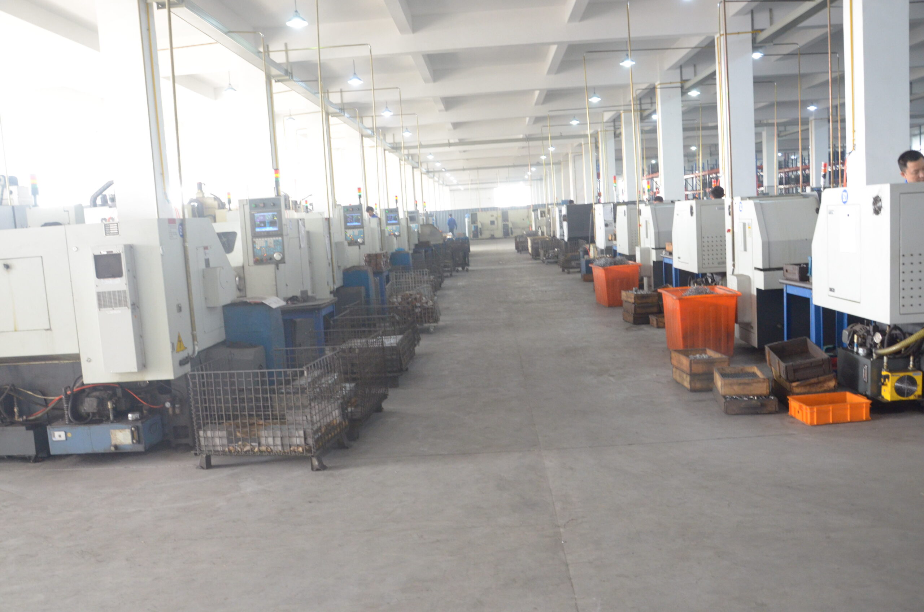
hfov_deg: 59.6
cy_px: 306
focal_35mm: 32
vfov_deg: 41.5
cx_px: 462
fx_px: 807
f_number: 5.6
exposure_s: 1/80
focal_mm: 21
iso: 2000
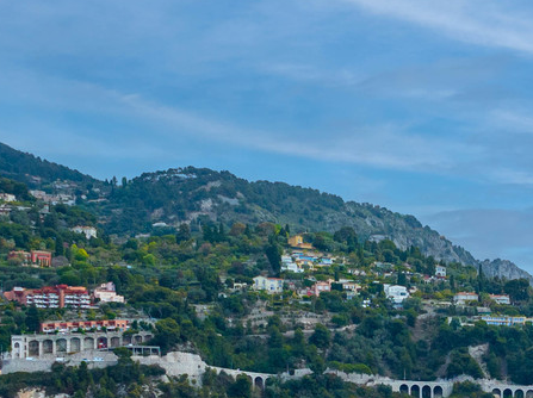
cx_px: 411
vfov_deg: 16.6
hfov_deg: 22.5
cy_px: 449
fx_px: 1322
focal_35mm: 86
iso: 150
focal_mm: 12.3
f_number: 2.8
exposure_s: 1/3200
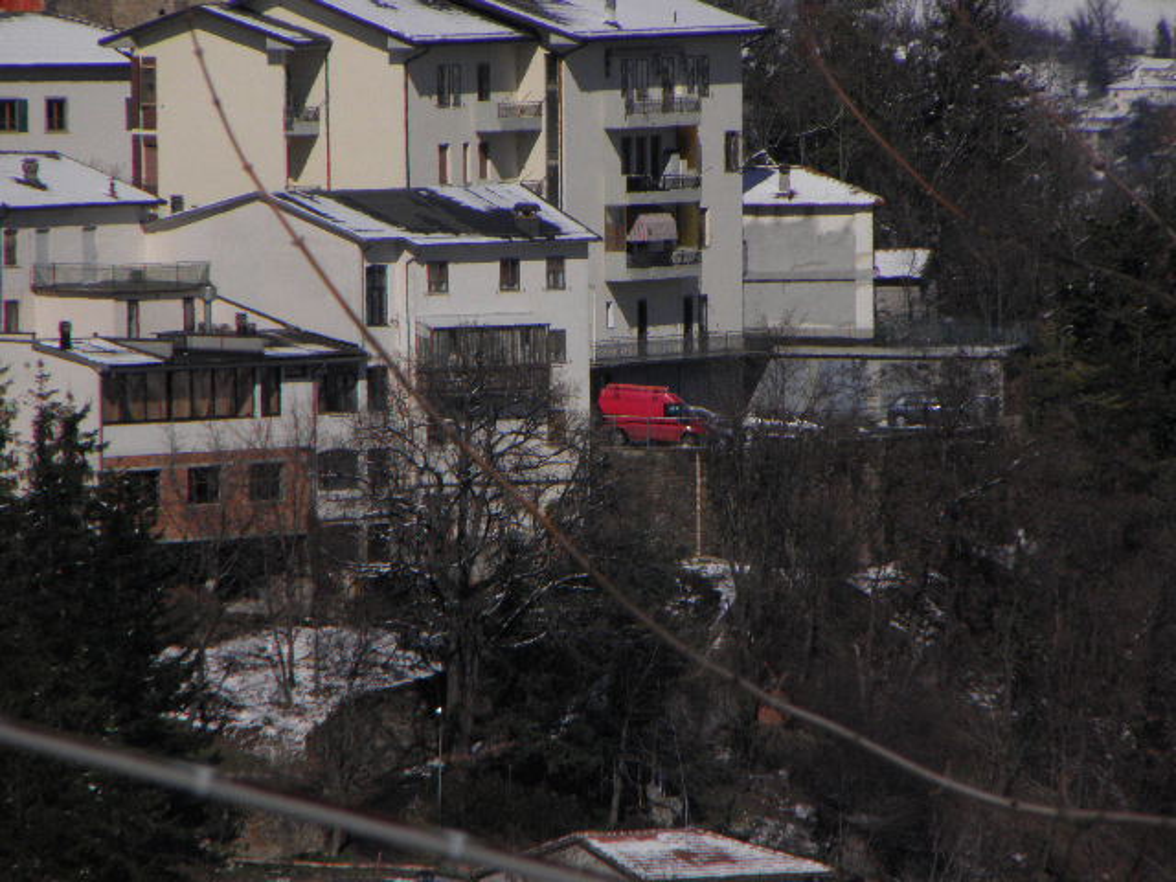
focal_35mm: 676
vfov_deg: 2.2
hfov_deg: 2.9
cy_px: 441
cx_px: 588
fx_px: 22966
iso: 100
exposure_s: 1/1000
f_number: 8
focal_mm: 119.6
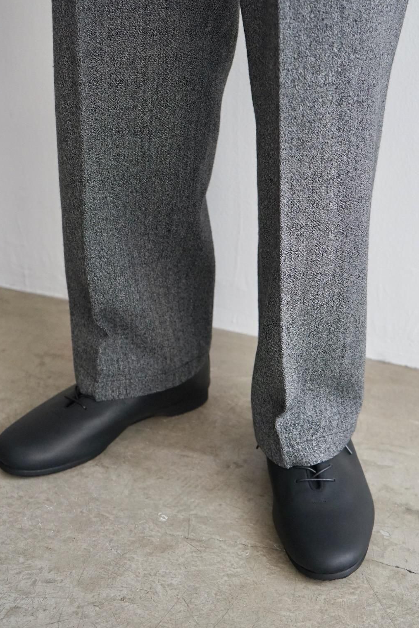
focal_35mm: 58
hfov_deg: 23.4
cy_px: 269
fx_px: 1013
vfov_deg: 34.4
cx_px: 224
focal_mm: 49
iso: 1600
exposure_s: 1/160
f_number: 4.5
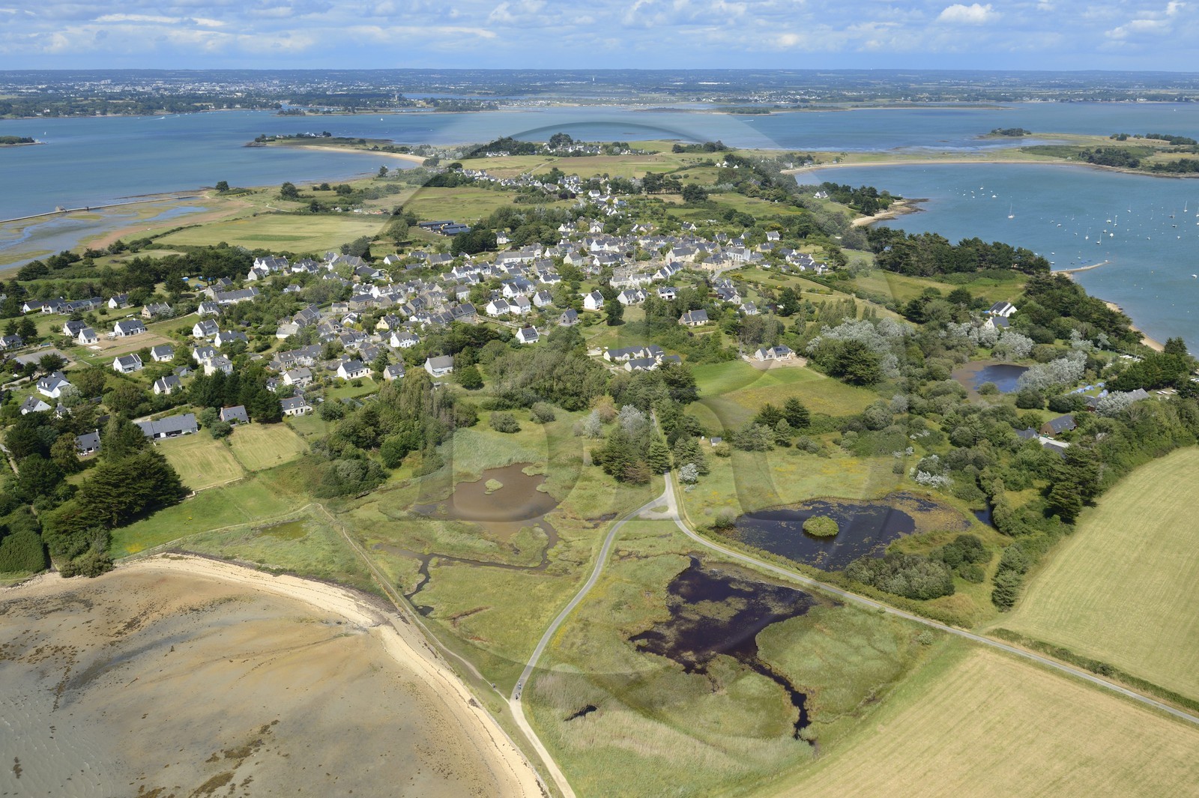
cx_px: 600
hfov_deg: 60.3
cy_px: 399
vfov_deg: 42.3
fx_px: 1032
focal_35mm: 31
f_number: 6.3
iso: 400
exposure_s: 1/1250
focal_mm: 31
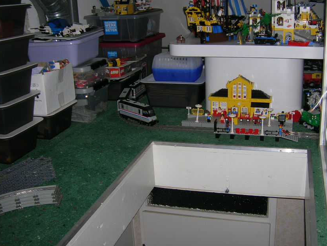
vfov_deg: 34.3
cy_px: 102
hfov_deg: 44.6
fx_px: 397
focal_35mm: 42
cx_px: 191
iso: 50
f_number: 2.9
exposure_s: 1/60.1
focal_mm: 5.7
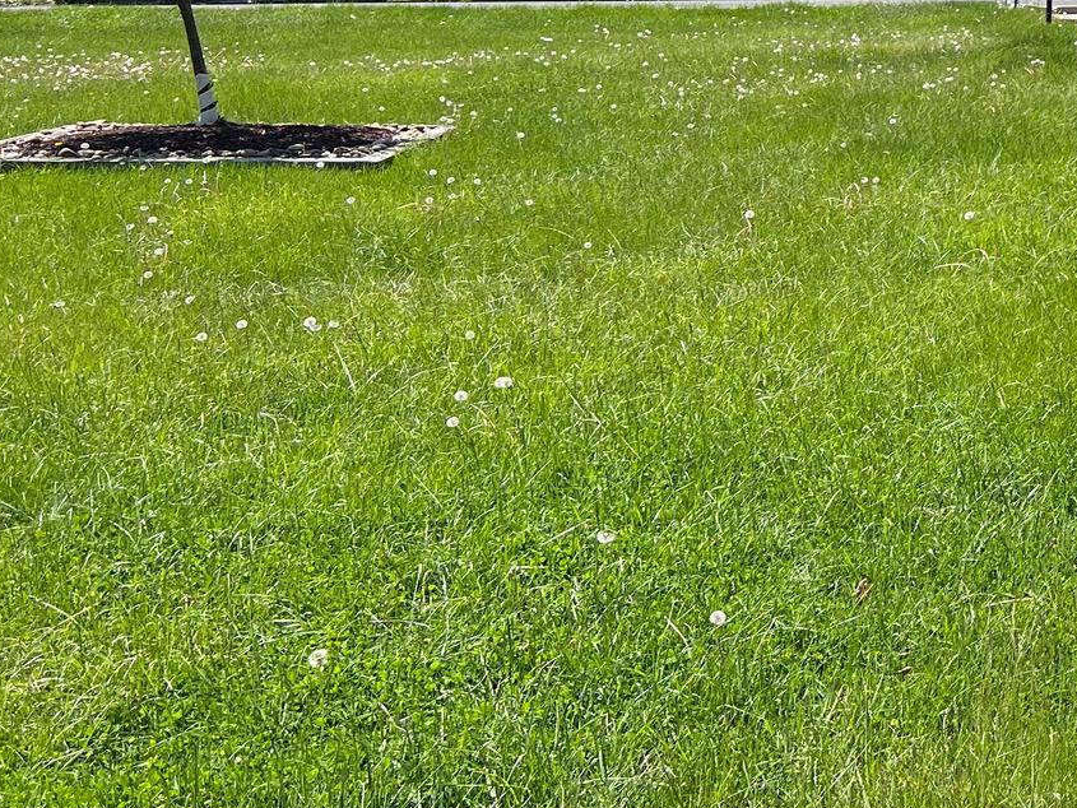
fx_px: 1960
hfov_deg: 27.7
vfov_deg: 22.1
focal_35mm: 63
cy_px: -62
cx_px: 1229
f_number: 1.5
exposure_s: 1/3356
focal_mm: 5.7
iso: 50
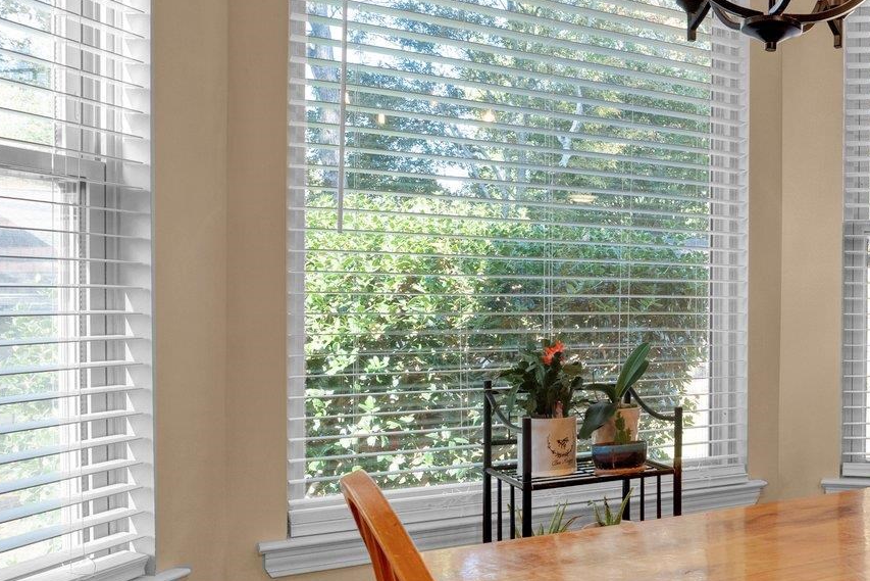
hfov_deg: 47.2
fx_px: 882
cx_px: 784
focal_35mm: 36
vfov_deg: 36.4
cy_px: 318
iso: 1000
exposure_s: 1/100
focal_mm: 15.2
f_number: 8
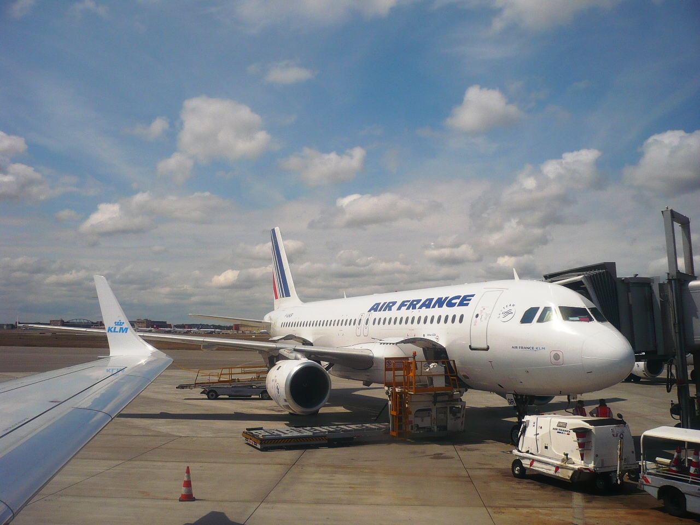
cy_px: 262
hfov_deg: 52.6
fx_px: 708
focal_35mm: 35
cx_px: 350
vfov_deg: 40.7
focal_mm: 5.8
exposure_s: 1/400
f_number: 8
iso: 100
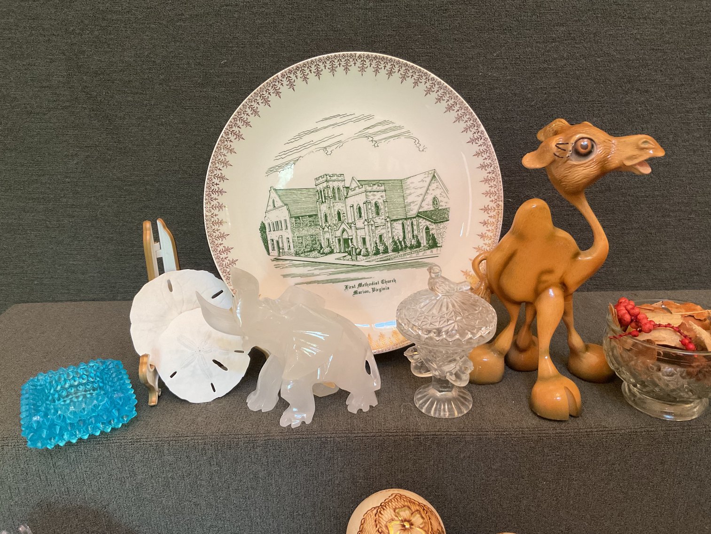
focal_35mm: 29
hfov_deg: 61.7
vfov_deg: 48.2
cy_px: 267
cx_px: 356
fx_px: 596
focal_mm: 3
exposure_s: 1/60
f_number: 1.8
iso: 200
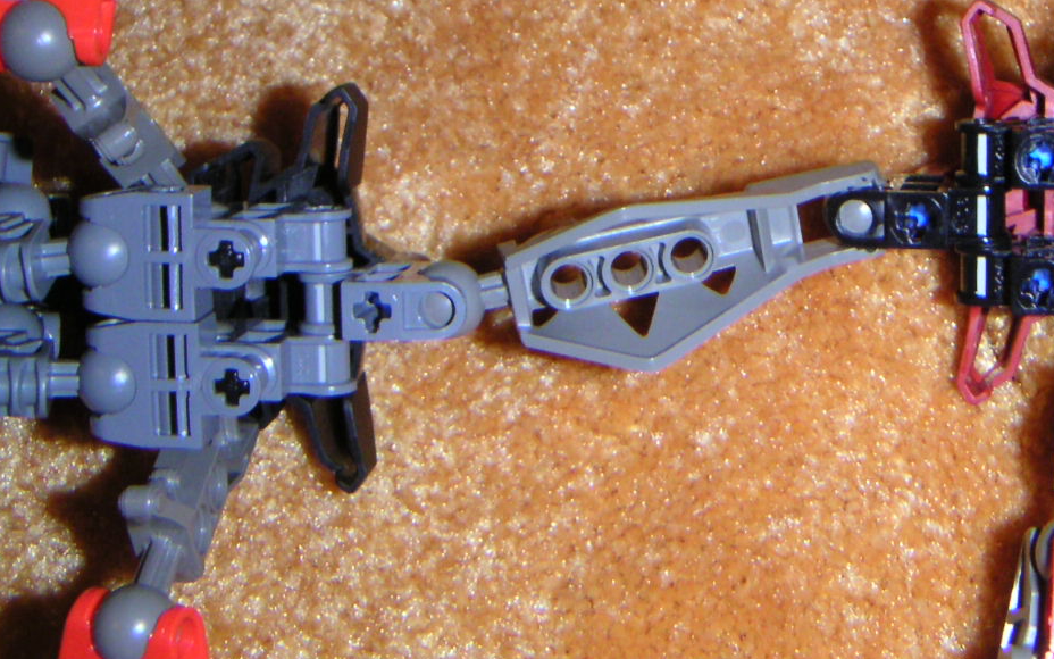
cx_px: 685
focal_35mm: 57
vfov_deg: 22.6
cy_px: 199
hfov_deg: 35.4
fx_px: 1637
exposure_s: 1/45
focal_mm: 5.1
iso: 200
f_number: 6.7
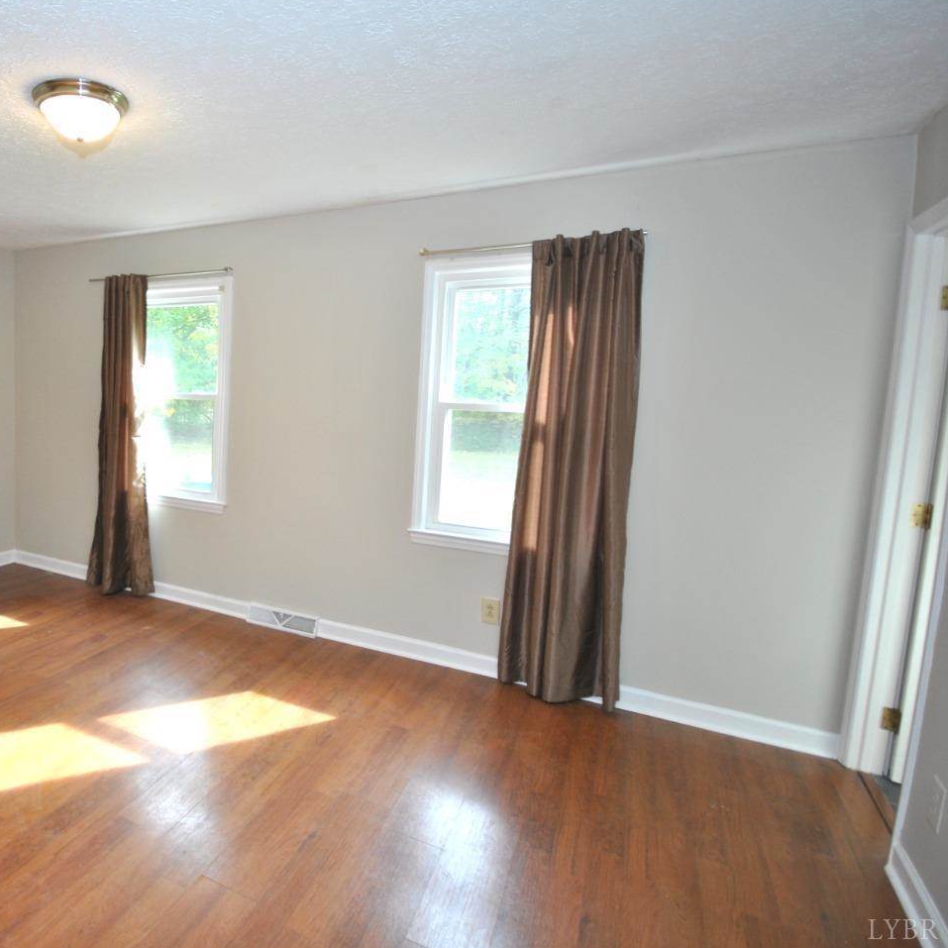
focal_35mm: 20
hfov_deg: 68.7
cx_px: 209
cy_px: 454
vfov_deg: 74.8
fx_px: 620
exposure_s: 1/50
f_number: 4
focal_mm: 10
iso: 200
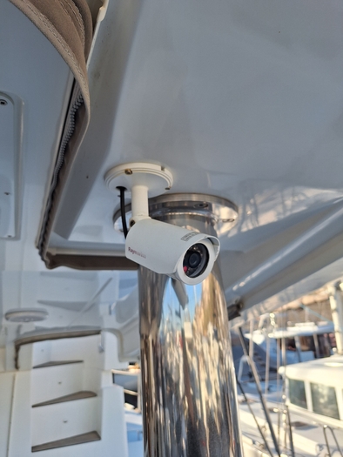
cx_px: 172
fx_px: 304
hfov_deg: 58.9
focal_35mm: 23
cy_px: 228
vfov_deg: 73.9
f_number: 1.8
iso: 40
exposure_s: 1/901
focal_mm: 5.54
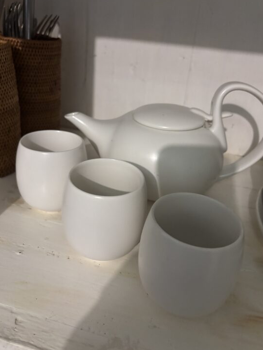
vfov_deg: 61.5
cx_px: 122
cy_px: 158
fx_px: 294
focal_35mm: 29
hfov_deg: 48.2
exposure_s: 1/33
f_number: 1.6
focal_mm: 5.96
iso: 400
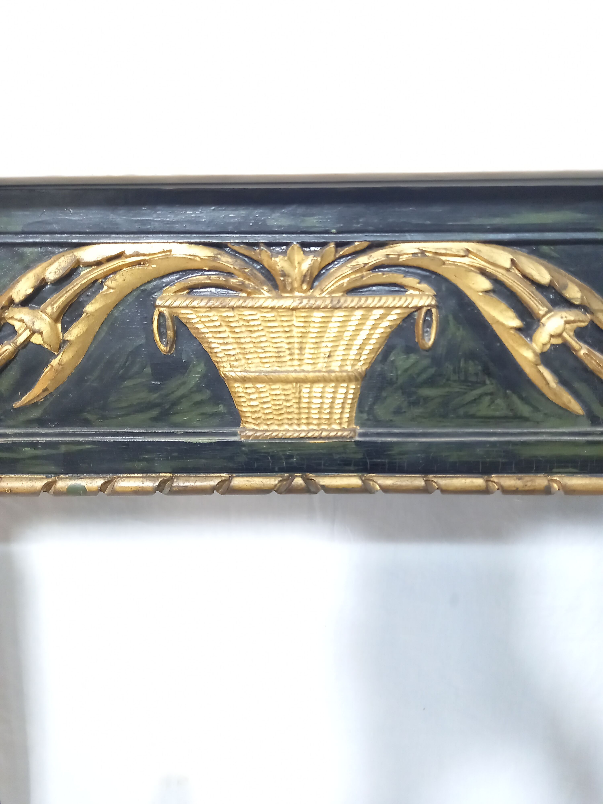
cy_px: 402
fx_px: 581
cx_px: 302
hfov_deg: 54.9
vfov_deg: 69.4
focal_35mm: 25
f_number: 2
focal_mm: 4.6
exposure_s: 1/25
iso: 400
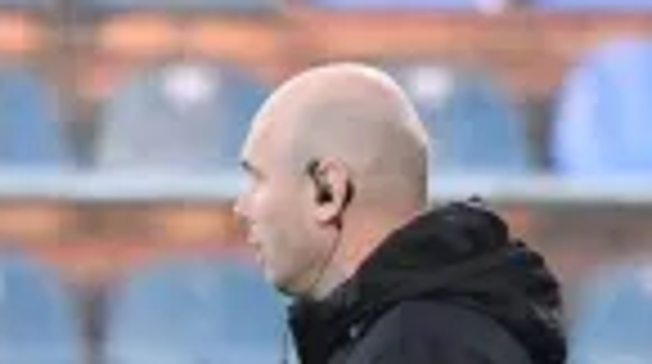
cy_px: 793
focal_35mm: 1870
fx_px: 32276
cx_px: -463
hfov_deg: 1.2
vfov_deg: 0.6
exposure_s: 1/1000
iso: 2500
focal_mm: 340
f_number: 5
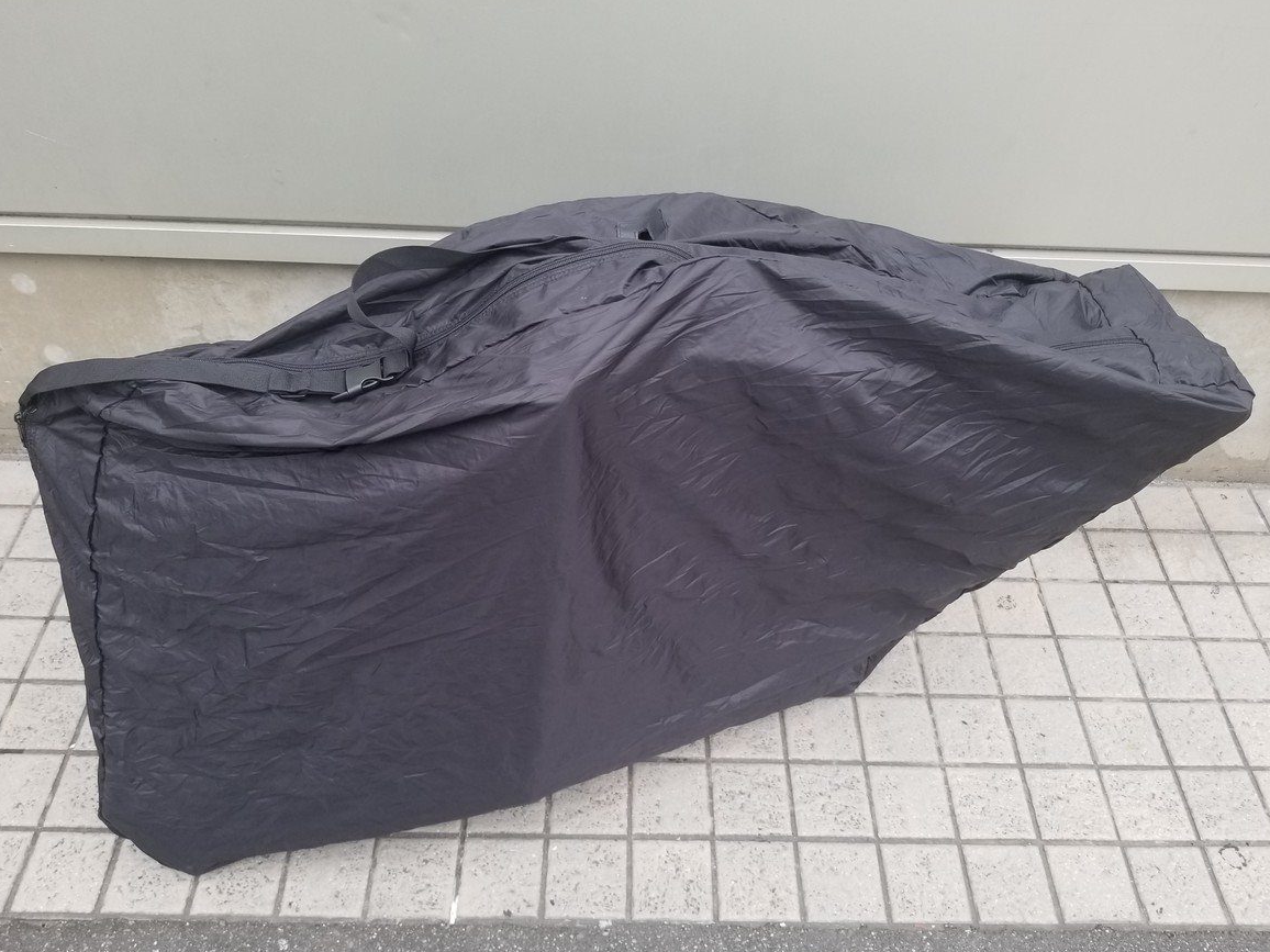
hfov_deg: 65.3
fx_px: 991
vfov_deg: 51.3
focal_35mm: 27
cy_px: 490
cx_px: 637
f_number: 1.7
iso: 80
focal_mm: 4.3
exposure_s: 1/50
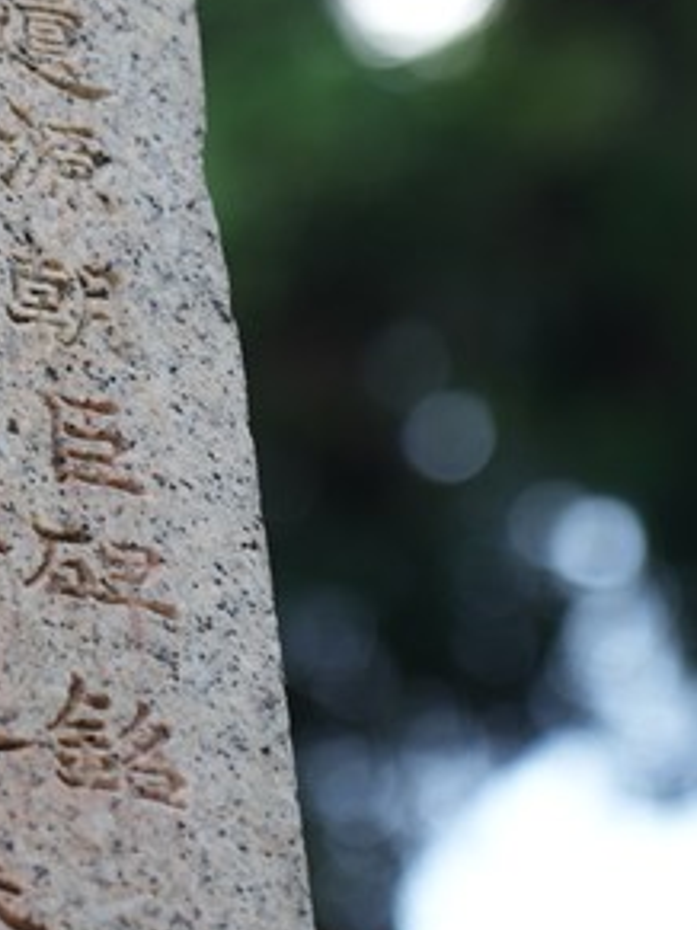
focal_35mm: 355
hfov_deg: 4.2
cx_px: 22
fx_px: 9538
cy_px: -150
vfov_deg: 5.6
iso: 125
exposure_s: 1/160
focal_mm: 105
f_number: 4
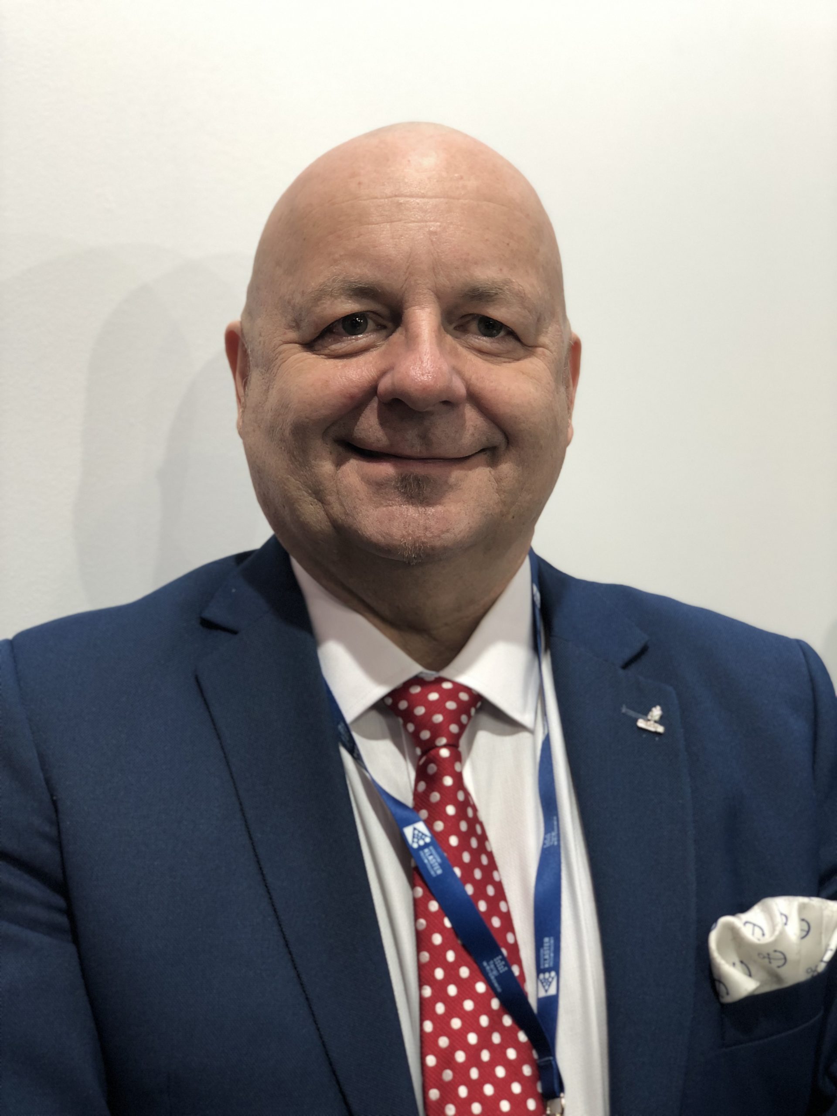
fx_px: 1676
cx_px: 418
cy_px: 558
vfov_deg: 36.8
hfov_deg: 28.0
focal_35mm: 52
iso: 40
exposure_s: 1/50
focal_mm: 6
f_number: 2.4
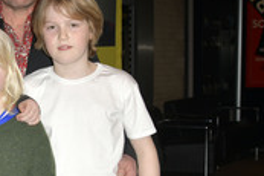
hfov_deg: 23.1
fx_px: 593
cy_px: 121
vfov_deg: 16.8
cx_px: -50
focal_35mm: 81
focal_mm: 31
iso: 200
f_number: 5.6
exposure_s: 1/250
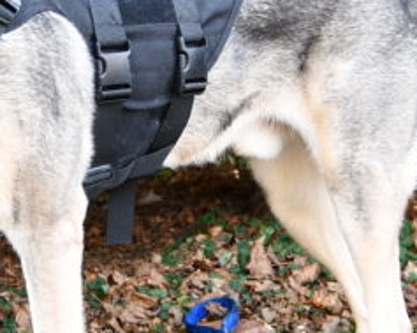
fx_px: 1652
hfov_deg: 14.3
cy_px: 103
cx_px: 56
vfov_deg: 11.5
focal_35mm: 134
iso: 720
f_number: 3.5
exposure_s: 1/250
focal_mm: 22
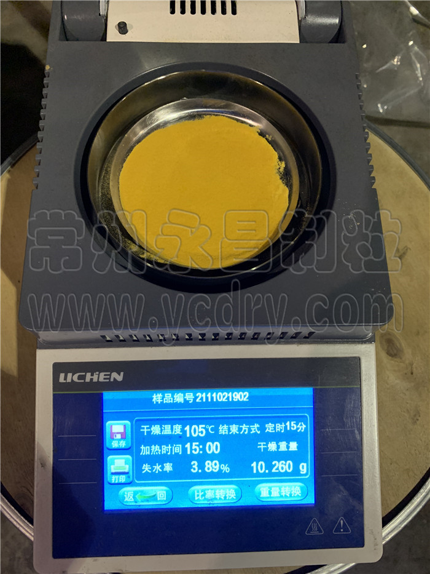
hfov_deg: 53.1
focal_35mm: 26
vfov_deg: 67.3
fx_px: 431
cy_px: 287
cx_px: 215
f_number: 1.8
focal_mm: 4.25
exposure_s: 1/33
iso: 400
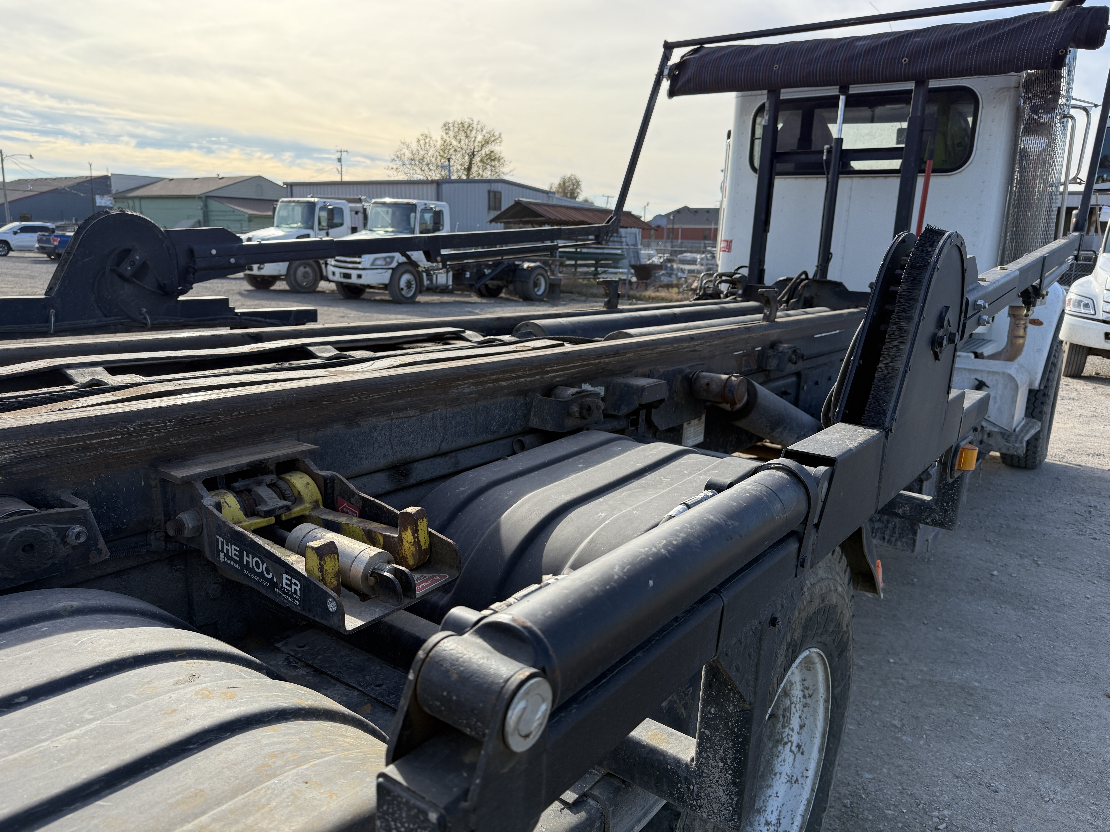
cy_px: 416
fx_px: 770
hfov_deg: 71.6
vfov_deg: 56.8
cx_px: 555
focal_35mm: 24
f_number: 1.78
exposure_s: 1/2611
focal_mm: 6.76
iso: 100
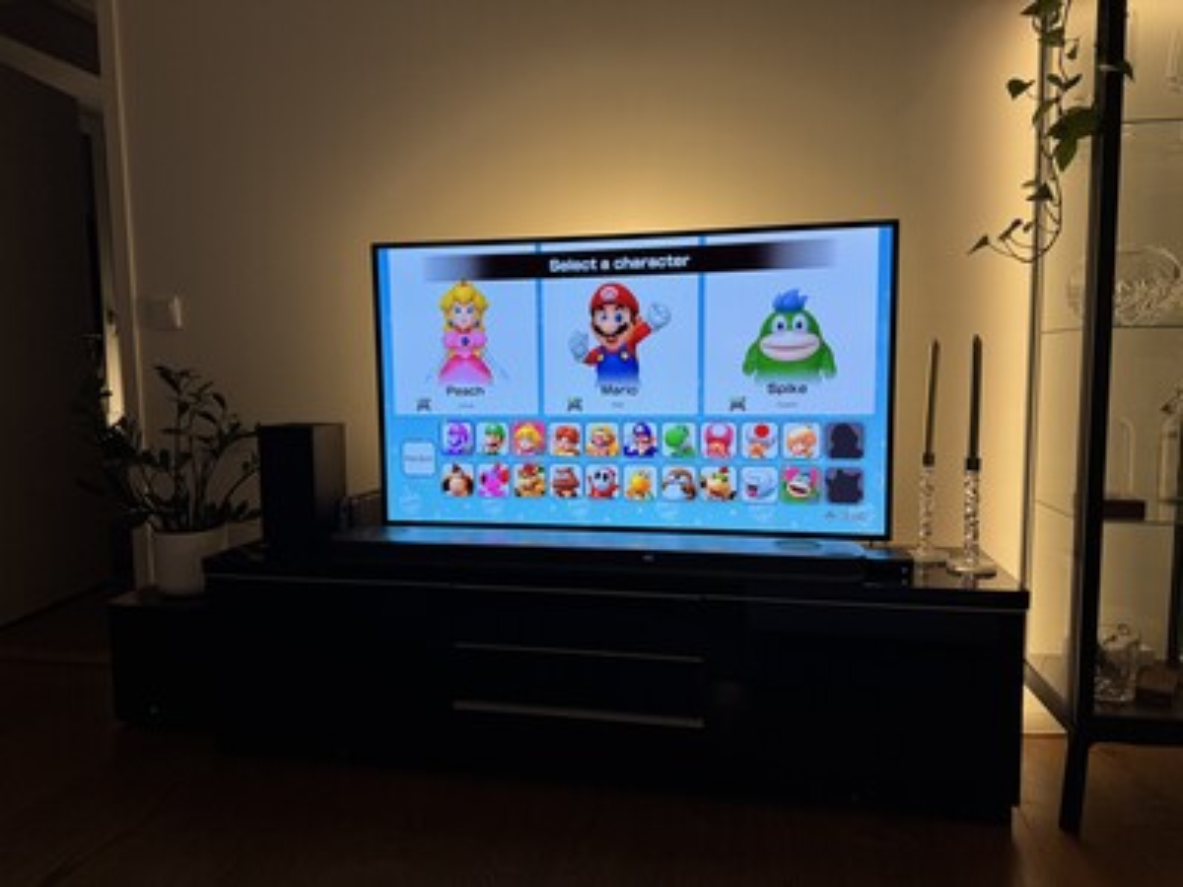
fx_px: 820
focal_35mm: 24
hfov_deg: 71.6
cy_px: 444
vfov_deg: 56.8
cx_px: 592
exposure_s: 1/111
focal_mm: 6.76
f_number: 1.78
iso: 160
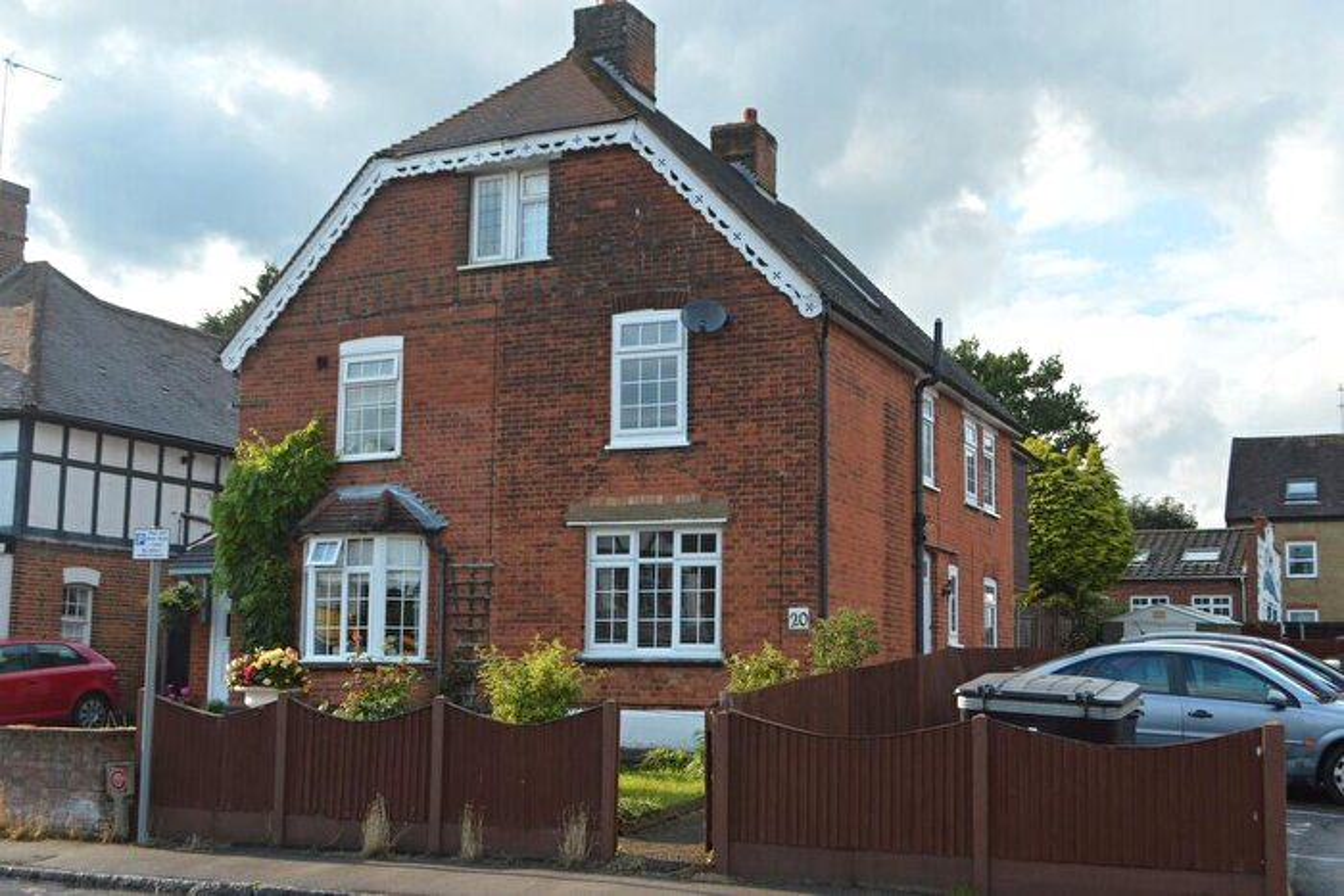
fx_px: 1456
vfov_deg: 34.2
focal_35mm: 39
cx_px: 672
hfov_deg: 49.5
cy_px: 448
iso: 100
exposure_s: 1/125
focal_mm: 26
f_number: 5.6
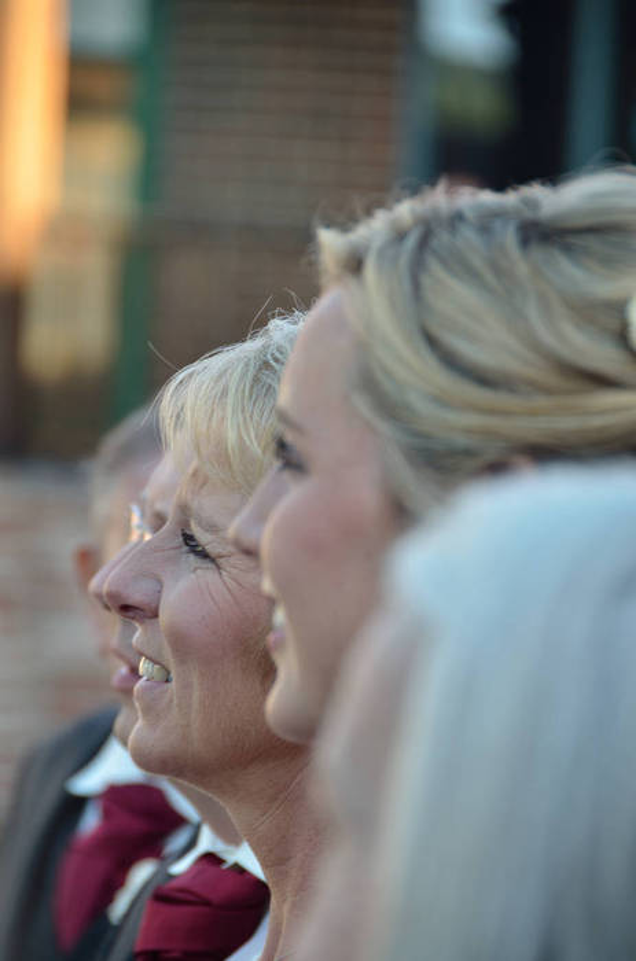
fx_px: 6794
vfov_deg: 8.1
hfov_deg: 5.4
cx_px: 318
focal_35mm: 255
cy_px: 480
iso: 200
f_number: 5.6
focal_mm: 170
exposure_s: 1/125
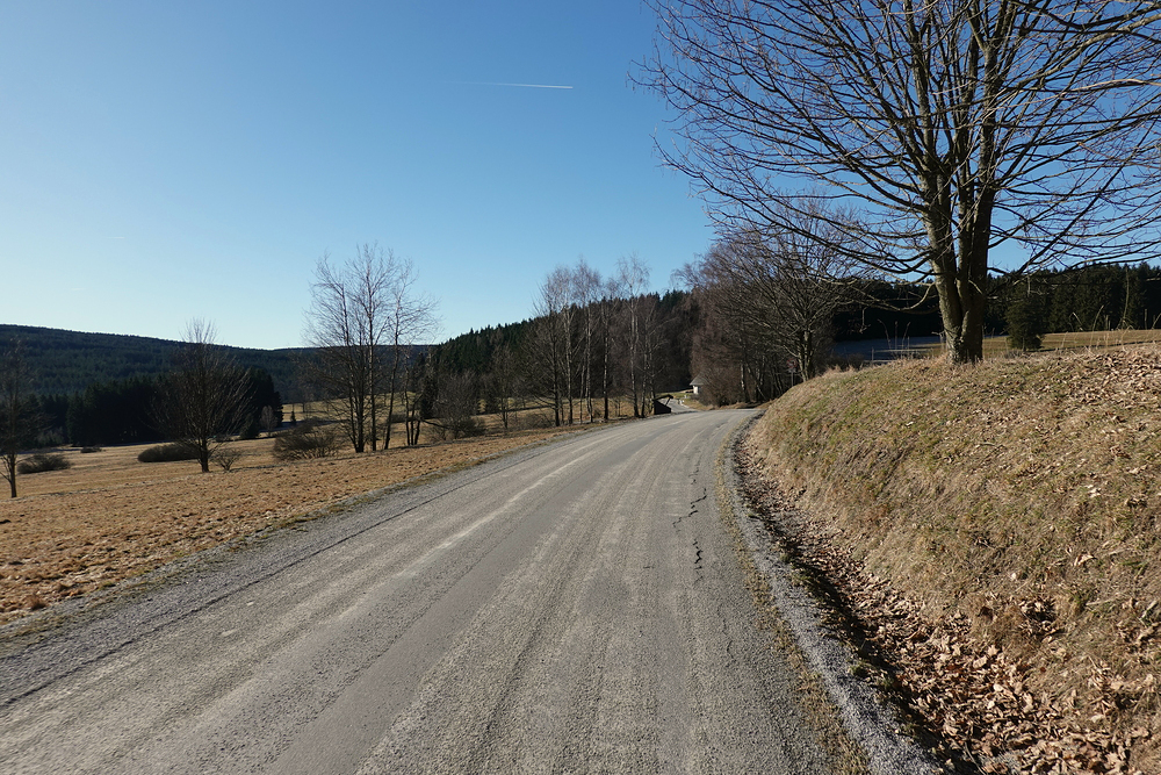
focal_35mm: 24
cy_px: 388
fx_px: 774
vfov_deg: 53.1
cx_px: 580
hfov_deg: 73.7
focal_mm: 9
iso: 125
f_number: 4.5
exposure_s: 1/800
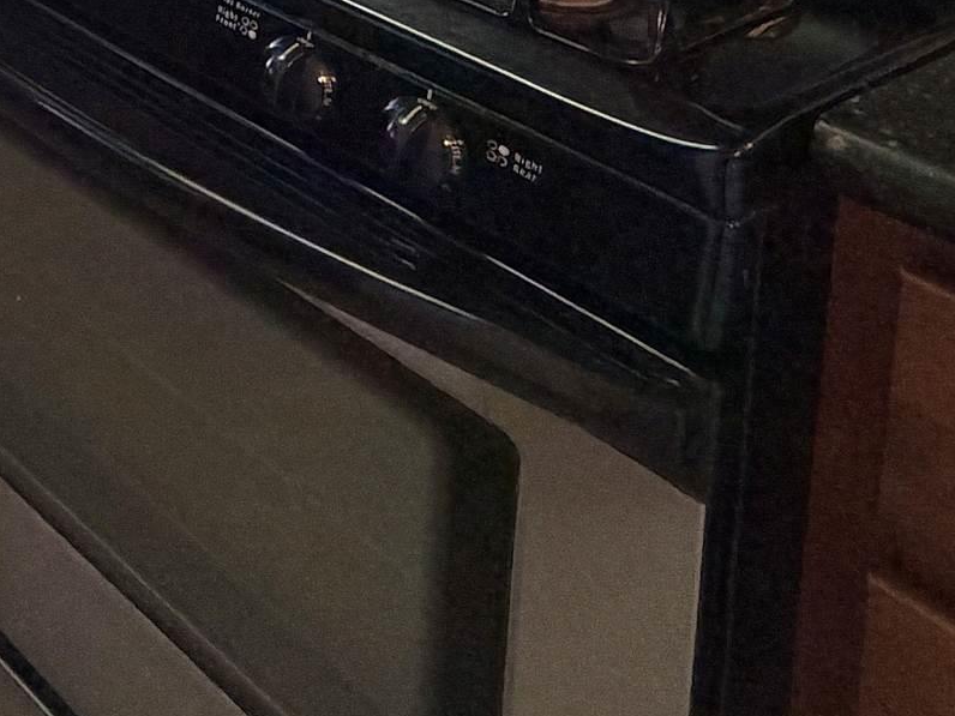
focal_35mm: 54
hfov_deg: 25.7
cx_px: -504
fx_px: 1490
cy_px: -600
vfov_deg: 19.5
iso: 160
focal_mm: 2.22
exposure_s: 1/60
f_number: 2.2
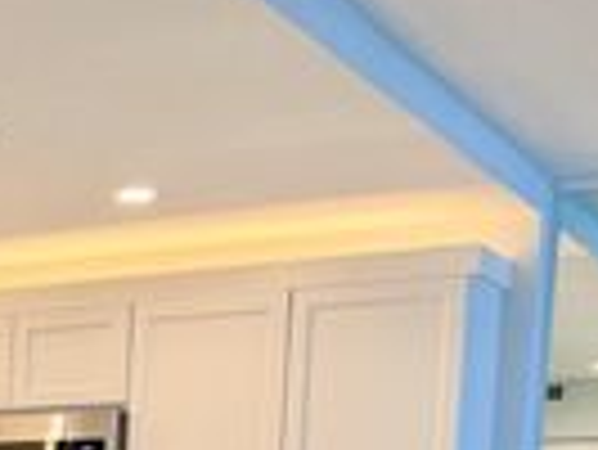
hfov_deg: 19.3
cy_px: 740
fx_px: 1556
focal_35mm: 90
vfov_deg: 14.9
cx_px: -265
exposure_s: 1/120
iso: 125
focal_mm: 6.76
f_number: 1.78
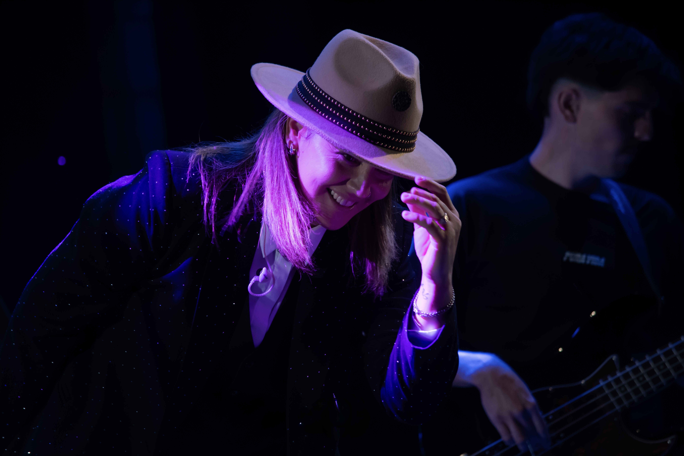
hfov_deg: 7.6
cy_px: 228
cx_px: 342
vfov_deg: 5.1
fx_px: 5130
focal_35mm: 270
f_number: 5.6
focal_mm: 180
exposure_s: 1/160
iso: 1100
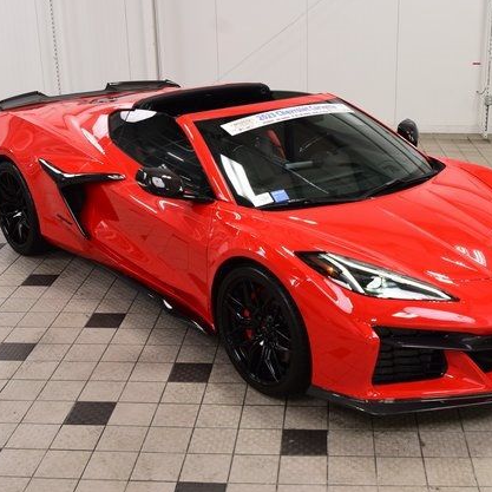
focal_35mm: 47
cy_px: 247
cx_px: 308
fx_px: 756
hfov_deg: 35.9
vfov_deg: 36.1
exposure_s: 1/30
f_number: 7.1
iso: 560
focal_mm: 24
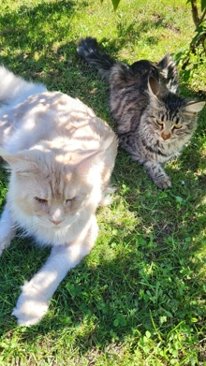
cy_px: 186
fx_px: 282
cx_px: 96
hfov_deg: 40.2
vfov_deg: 66.1
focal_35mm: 29
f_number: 1.8
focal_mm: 5.4
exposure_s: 1/714
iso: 40
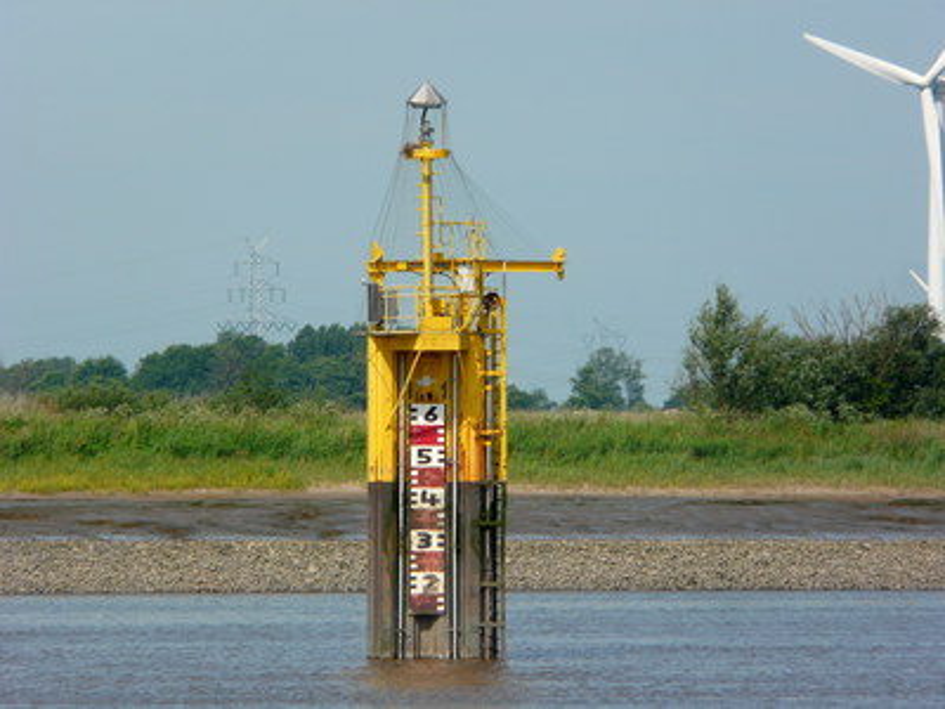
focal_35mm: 474
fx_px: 12940
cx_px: 472
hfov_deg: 4.2
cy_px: 354
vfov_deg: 3.1
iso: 100
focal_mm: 77.9
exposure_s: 1/400
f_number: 6.3
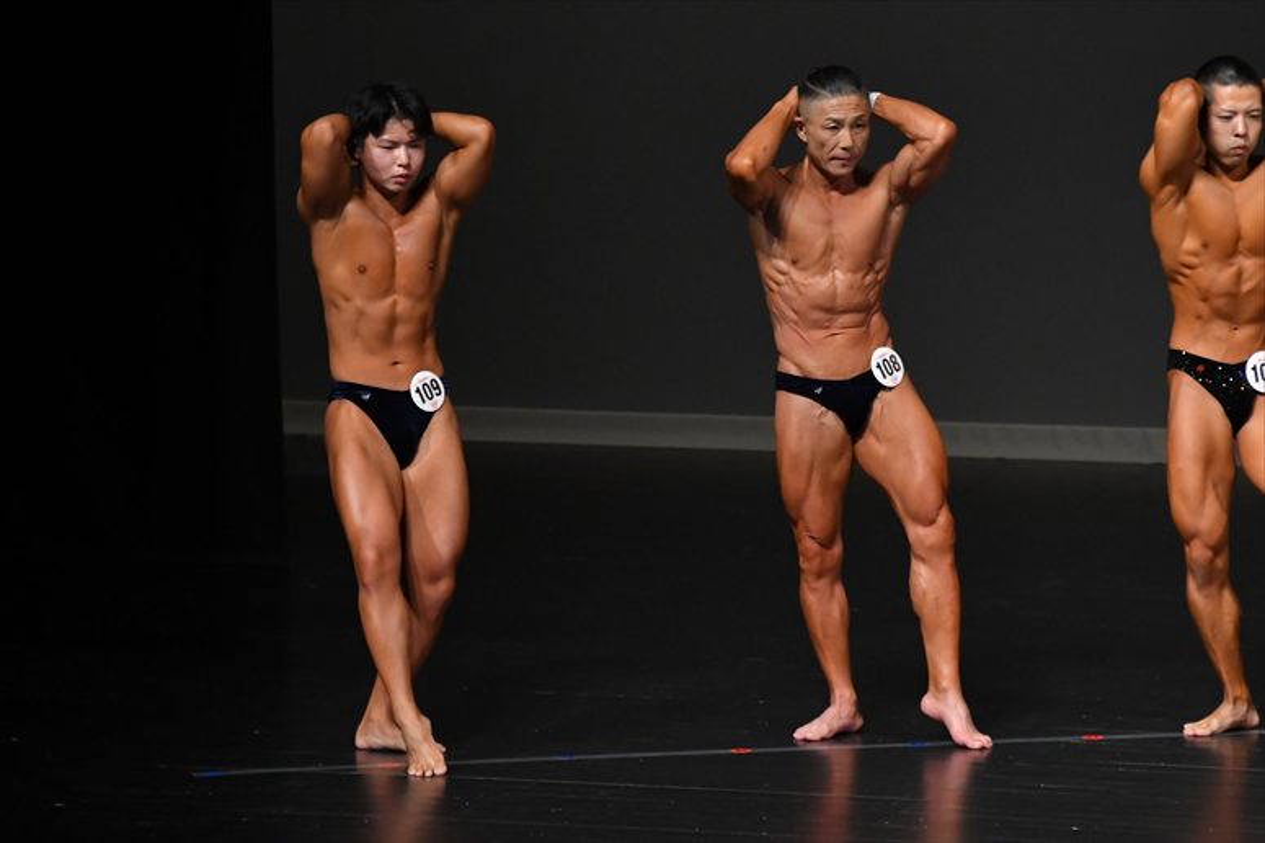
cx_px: 632
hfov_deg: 6.0
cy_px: 422
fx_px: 12117
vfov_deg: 4.0
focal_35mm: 345
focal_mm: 230
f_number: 5.6
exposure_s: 1/400
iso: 4000
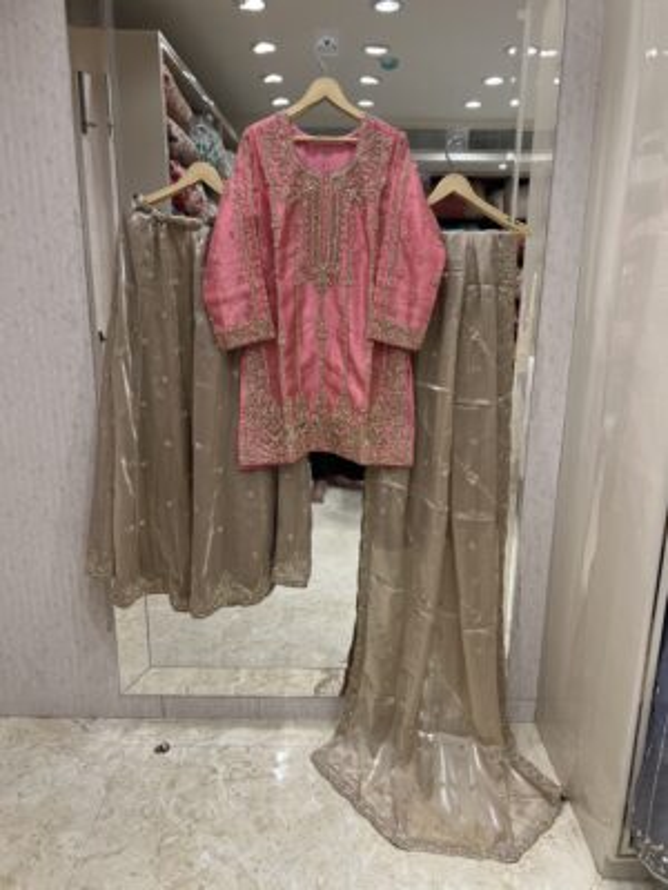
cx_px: 334
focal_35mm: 26
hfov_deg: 53.1
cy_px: 445
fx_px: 669
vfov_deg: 67.3
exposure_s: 1/476
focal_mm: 5.7
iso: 50
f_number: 1.5
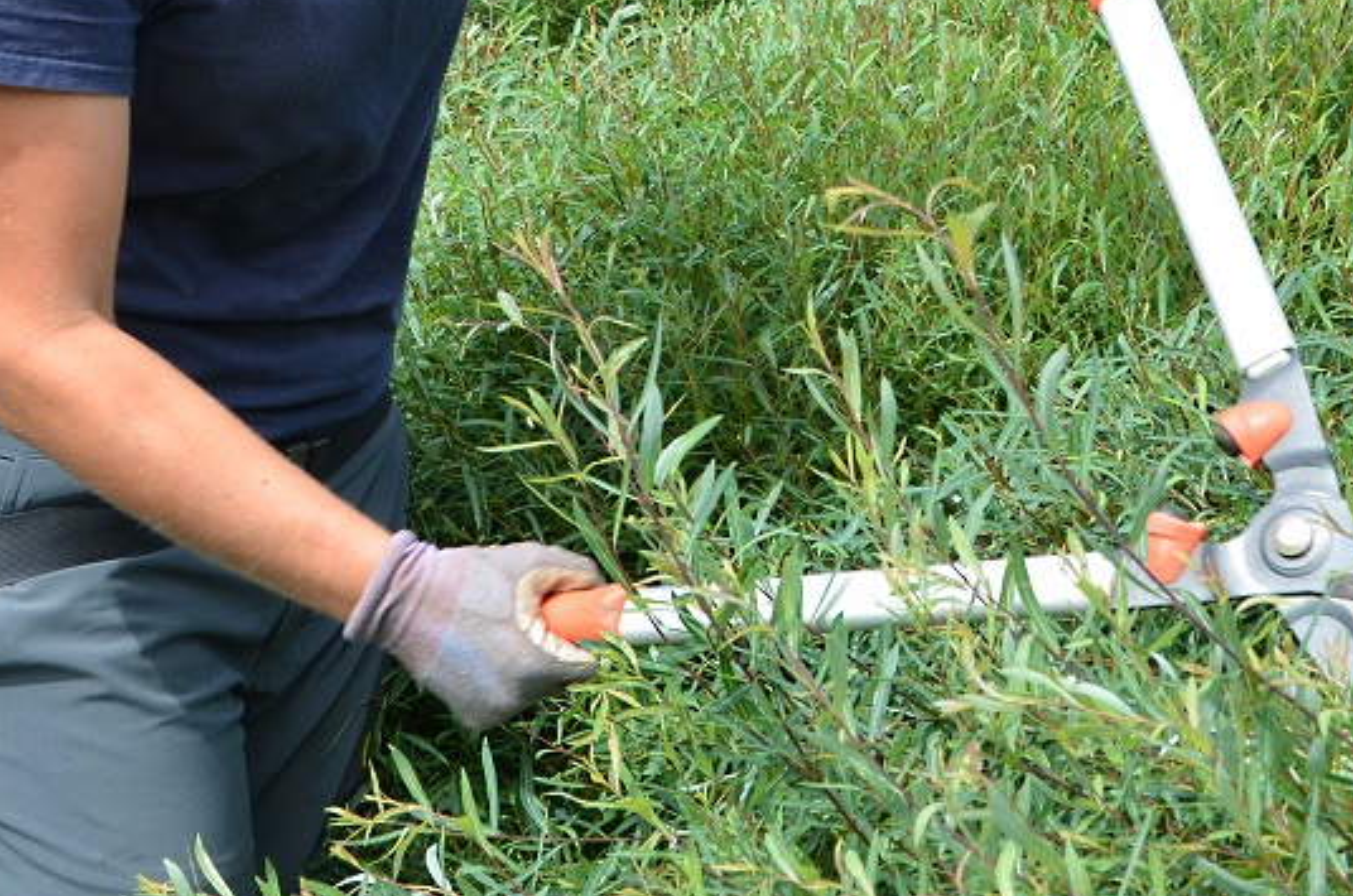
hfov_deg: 21.3
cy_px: 129
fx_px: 3570
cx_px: 962
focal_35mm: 95
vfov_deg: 14.2
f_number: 8
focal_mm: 27
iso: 200
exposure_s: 1/250
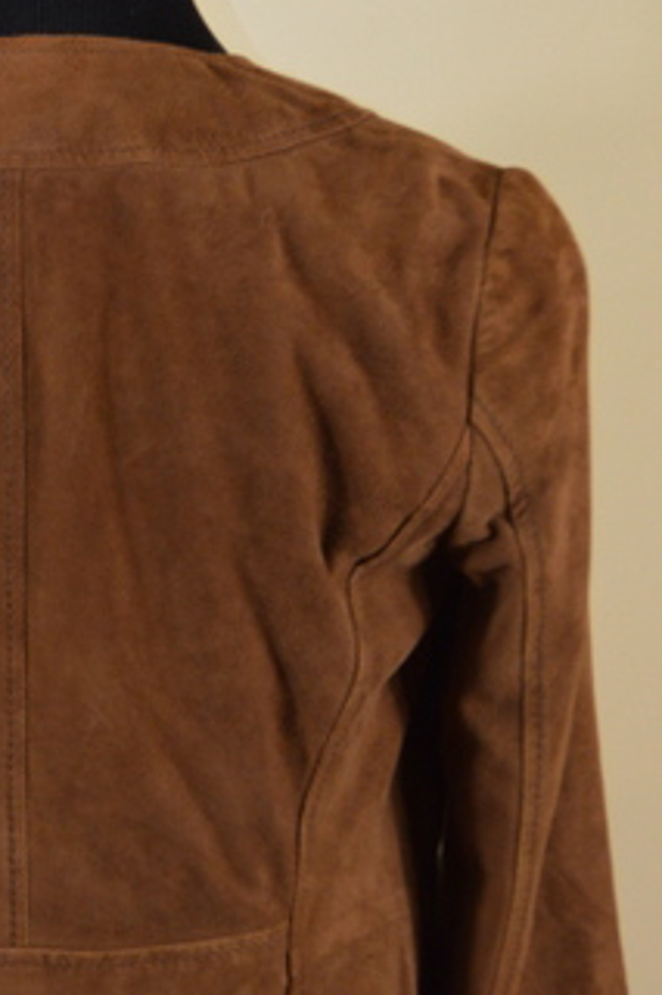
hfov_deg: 12.9
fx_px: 2899
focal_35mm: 105
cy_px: 743
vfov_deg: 19.3
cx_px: 37
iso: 900
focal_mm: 32
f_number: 4.8
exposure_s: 1/60
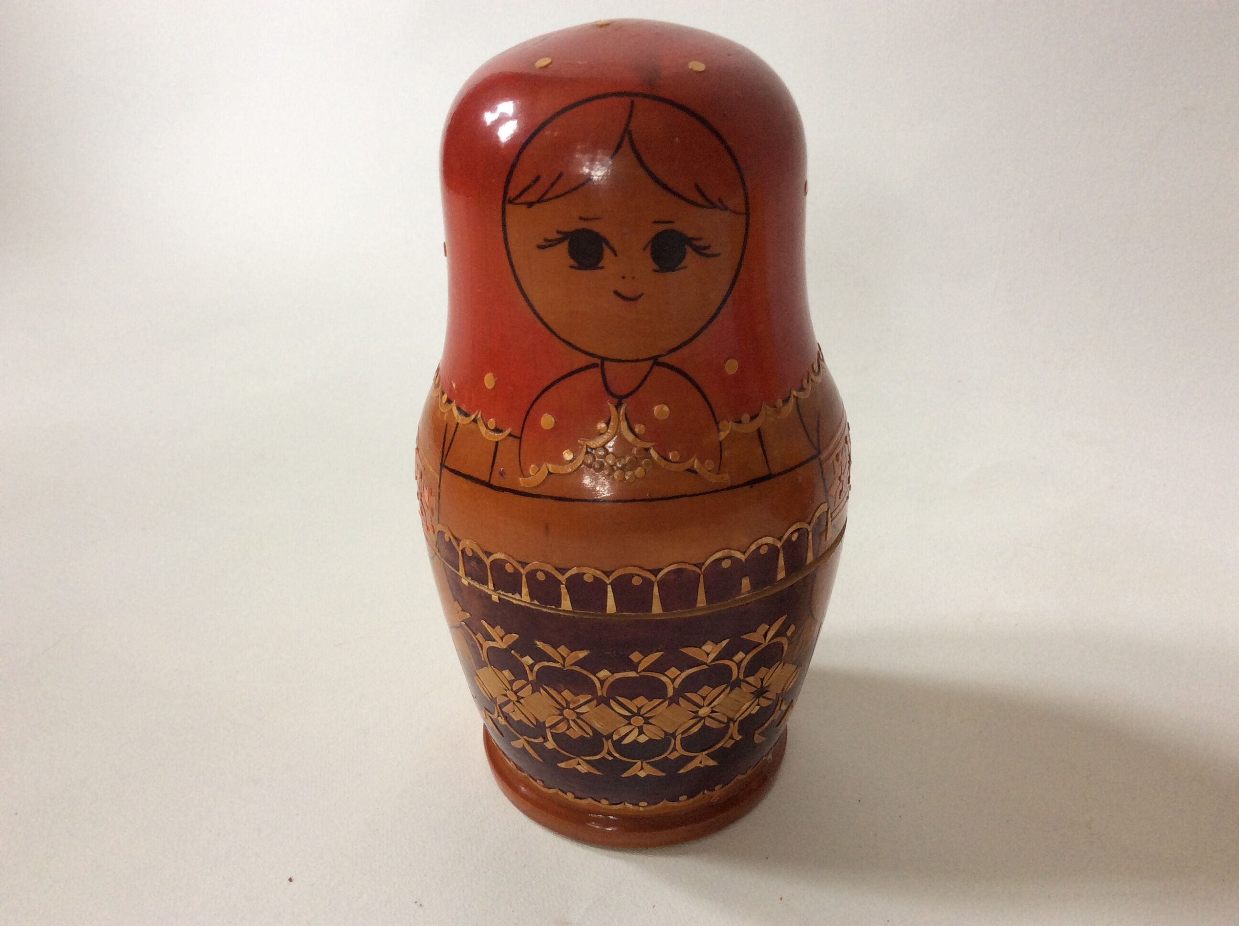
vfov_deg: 44.1
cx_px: 620
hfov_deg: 56.9
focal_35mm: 32
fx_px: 1144
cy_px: 463
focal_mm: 3.3
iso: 64
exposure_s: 1/25
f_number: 2.4
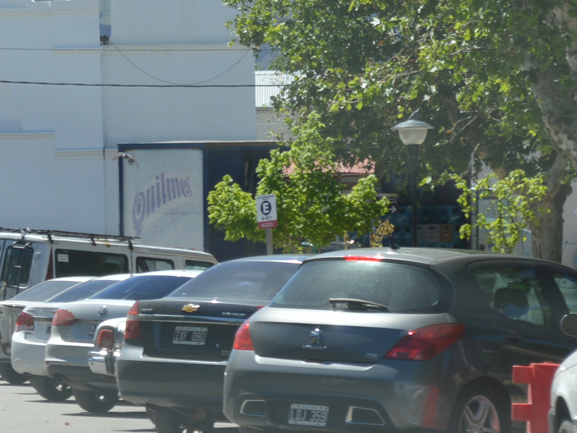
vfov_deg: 7.0
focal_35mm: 211
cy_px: 141
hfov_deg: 9.3
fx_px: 3522
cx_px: 77
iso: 100
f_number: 7.1
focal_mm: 55
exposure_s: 1/200
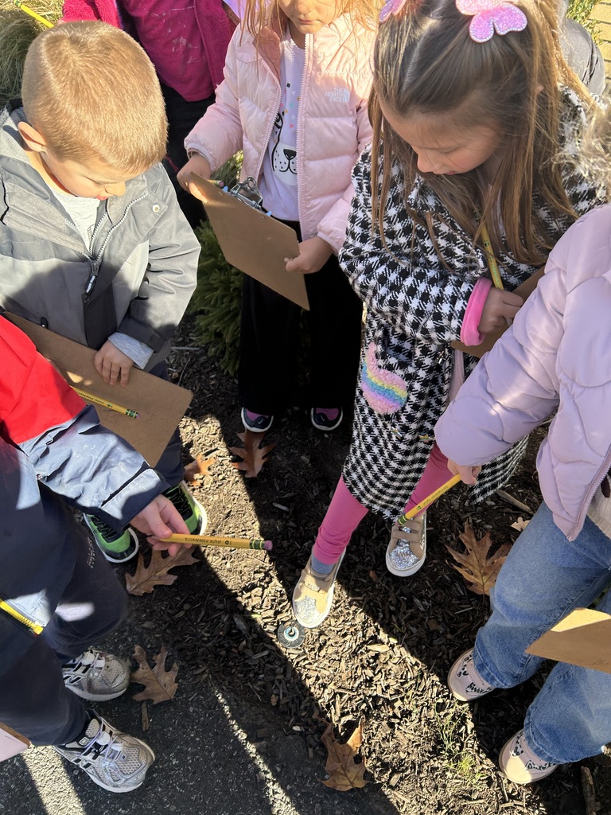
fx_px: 612
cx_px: 306
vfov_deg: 67.3
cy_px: 408
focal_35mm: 26
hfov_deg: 53.1
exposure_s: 1/1295
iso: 50
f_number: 1.5
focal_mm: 5.7
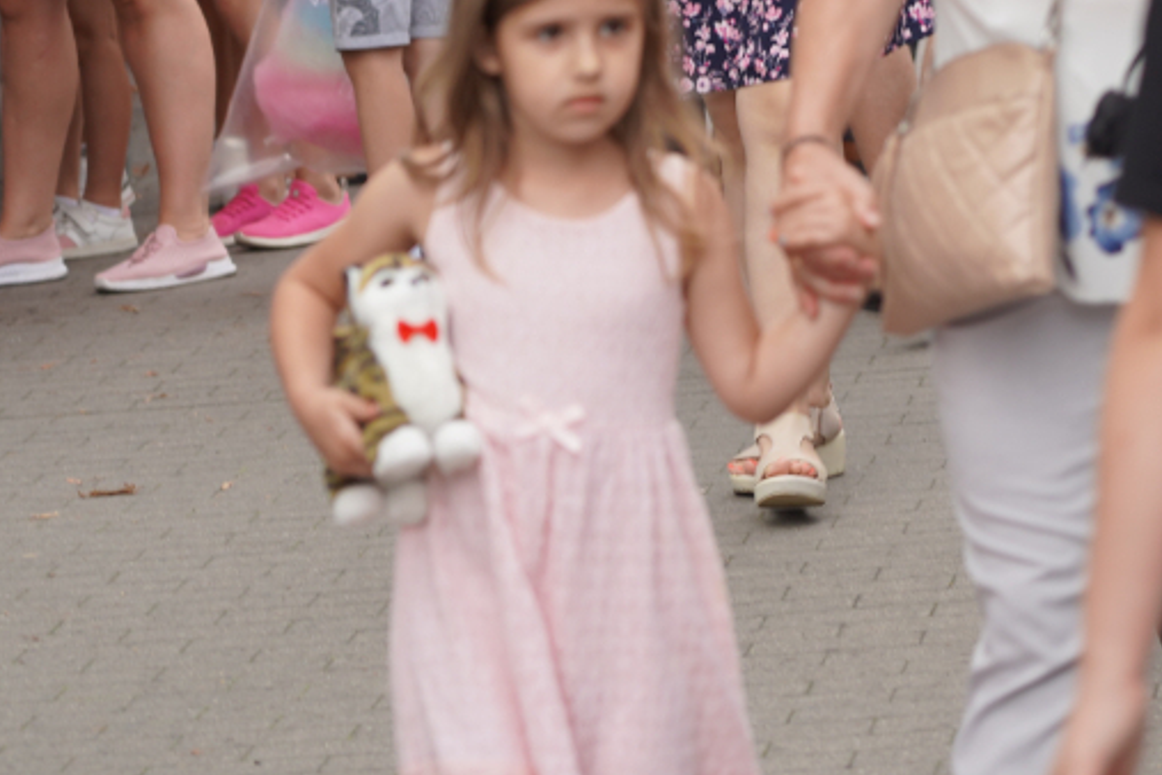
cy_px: -36
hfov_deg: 7.6
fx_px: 8682
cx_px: 940
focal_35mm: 269
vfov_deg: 5.1
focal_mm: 105
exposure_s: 1/160
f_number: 4
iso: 160
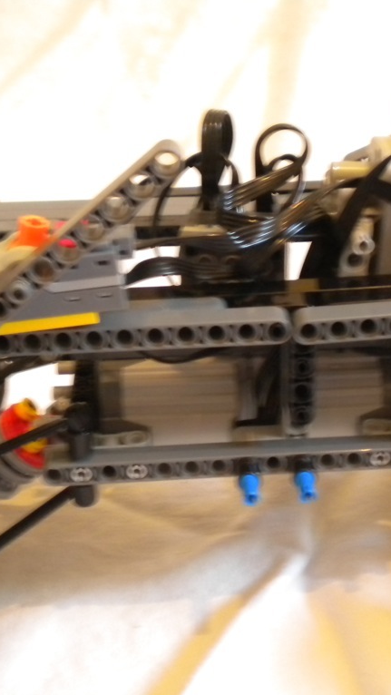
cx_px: 229
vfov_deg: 40.6
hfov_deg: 23.5
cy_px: 348
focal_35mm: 51
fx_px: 940
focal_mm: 6.3
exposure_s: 1/10.6
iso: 400
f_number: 3.1
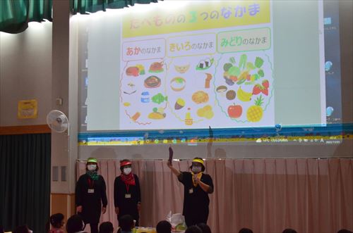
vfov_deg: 26.4
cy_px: 116
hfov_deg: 39.0
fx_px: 499
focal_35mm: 51
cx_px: 176
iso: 2000
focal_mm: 34
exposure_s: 1/60
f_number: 4.5
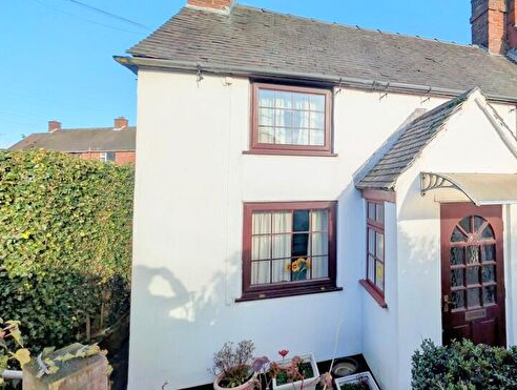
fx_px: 254
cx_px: 361
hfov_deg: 86.3
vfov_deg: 74.7
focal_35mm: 17
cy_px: 173
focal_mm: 2.02
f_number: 1.7
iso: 72
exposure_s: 1/2967
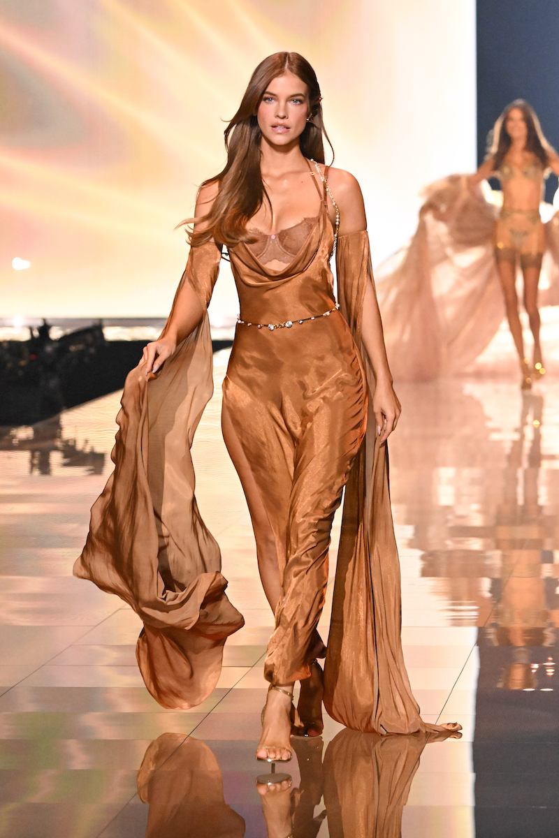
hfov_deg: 9.5
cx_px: 280
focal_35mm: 145
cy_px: 419
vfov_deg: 14.2
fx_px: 3377
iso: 8000
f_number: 5.6
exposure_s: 1/320
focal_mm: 145
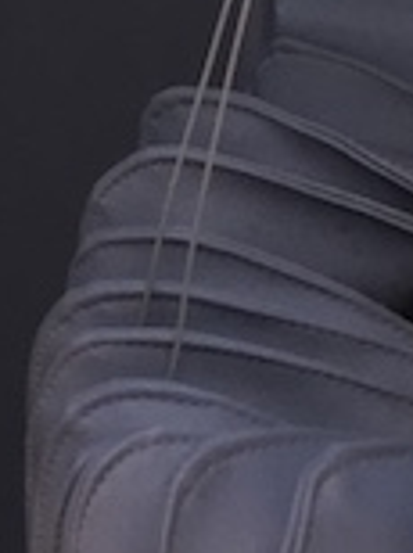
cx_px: -625
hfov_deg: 6.9
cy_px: -163
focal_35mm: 201
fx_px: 3206
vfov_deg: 9.7
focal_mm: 4.15
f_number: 2.2
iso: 32
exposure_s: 1/694
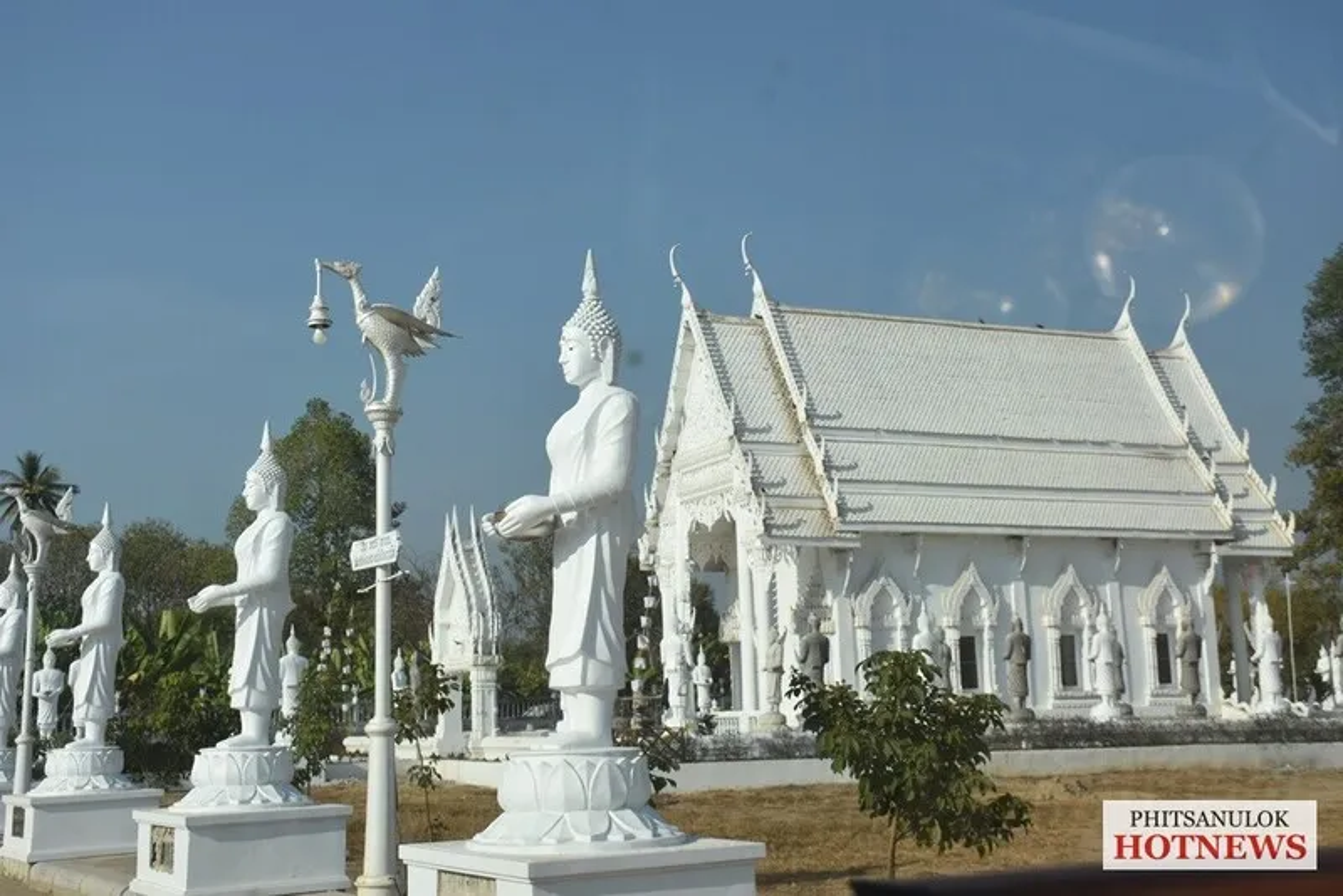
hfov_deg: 43.6
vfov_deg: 29.9
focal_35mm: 45
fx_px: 1679
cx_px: 672
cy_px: 448
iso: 450
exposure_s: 1/500
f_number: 8
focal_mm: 30
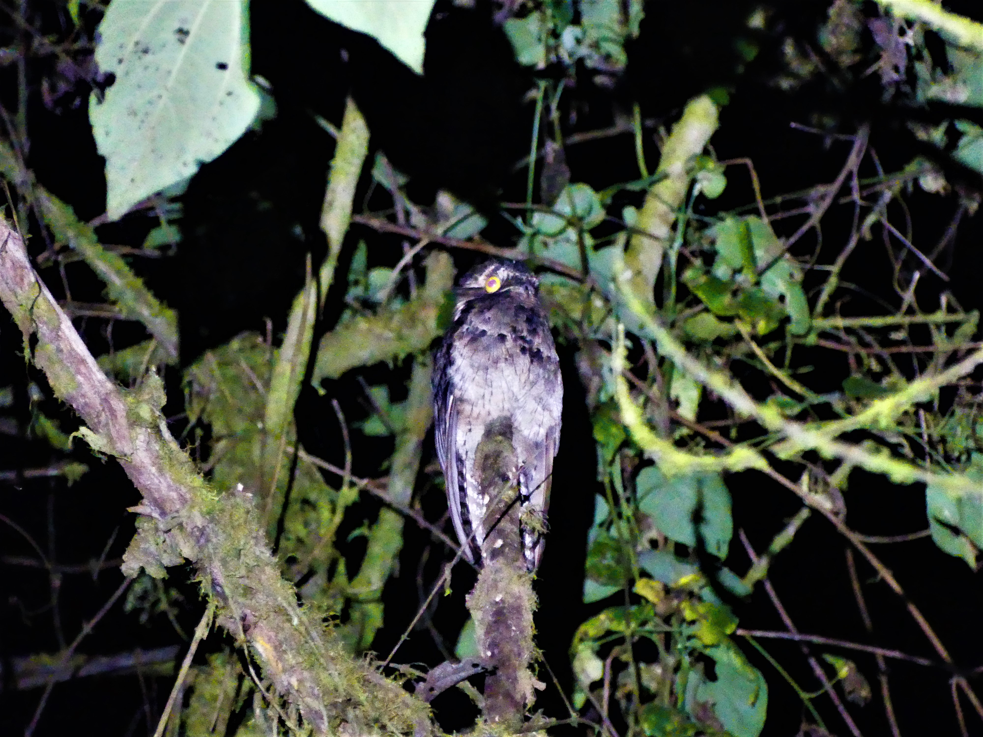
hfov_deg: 4.0
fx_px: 14000
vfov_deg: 3.0
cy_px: 368
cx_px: 492
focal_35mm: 493
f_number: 2.8
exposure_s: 1/6
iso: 3200
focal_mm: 88.7
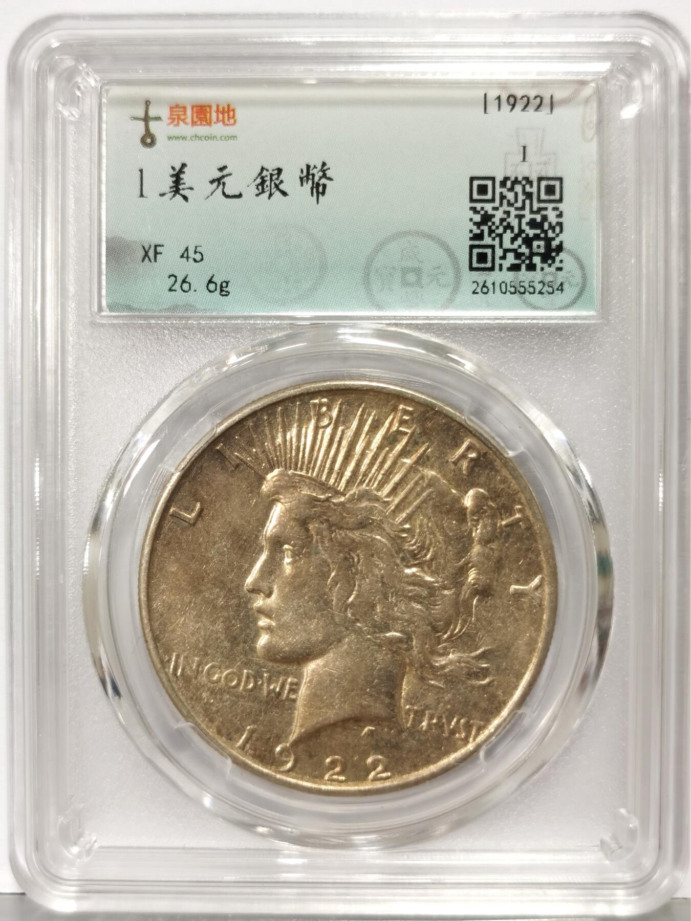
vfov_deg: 35.5
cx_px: 346
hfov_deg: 27.0
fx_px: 1437
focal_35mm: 54
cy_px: 460
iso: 125
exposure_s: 1/100
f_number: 16
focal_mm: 5.56
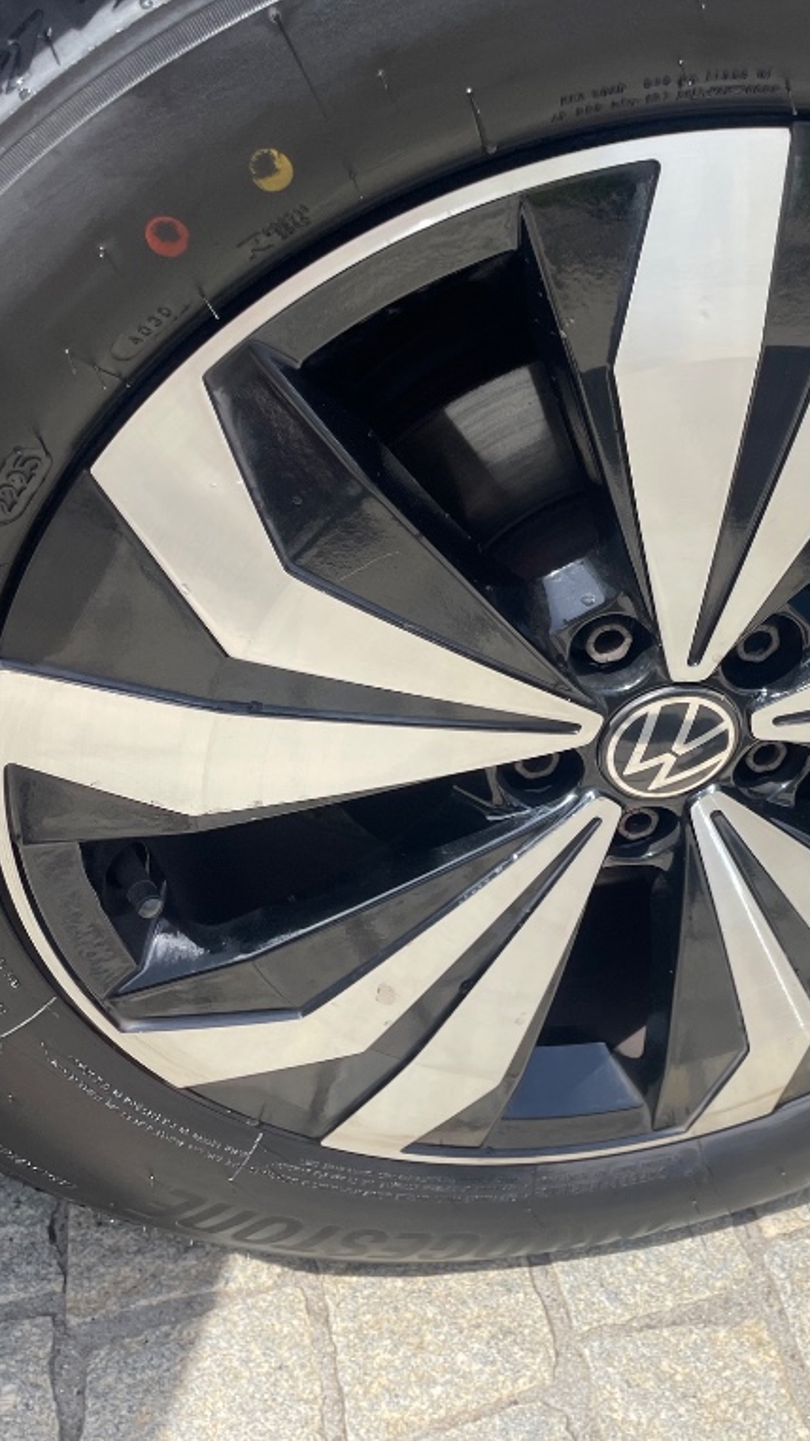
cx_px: 665
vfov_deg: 52.8
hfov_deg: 30.3
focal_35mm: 38
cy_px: 720
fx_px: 1451
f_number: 1.6
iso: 32
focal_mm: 4.2
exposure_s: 1/1855
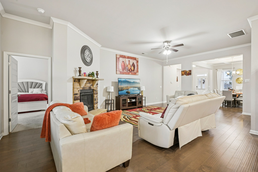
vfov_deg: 73.7
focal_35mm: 16
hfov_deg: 96.7
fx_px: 115
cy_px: 86
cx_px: 129
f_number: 8
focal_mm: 16
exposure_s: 1/10
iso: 400
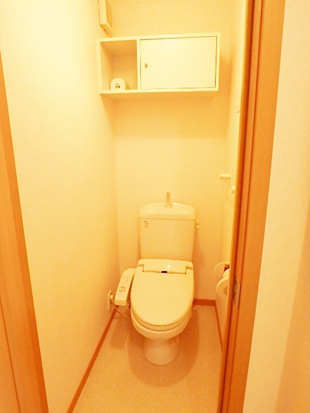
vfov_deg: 79.0
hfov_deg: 63.4
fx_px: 251
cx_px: 155
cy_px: 206
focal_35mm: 21
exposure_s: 1/30
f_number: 3.5
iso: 320
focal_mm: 3.7
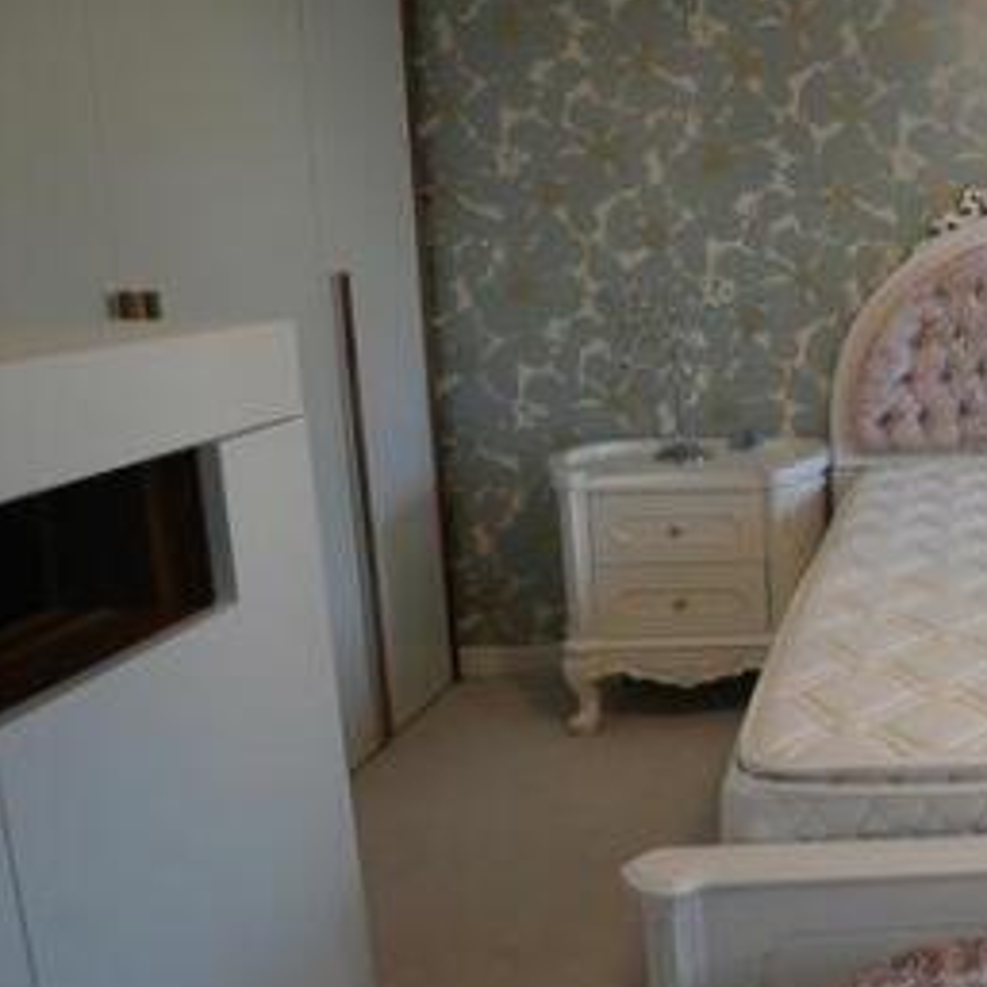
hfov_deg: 34.8
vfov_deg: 42.8
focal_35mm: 39
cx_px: 1162
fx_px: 1258
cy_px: 470
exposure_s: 1/10
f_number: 3.5
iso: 100
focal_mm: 18
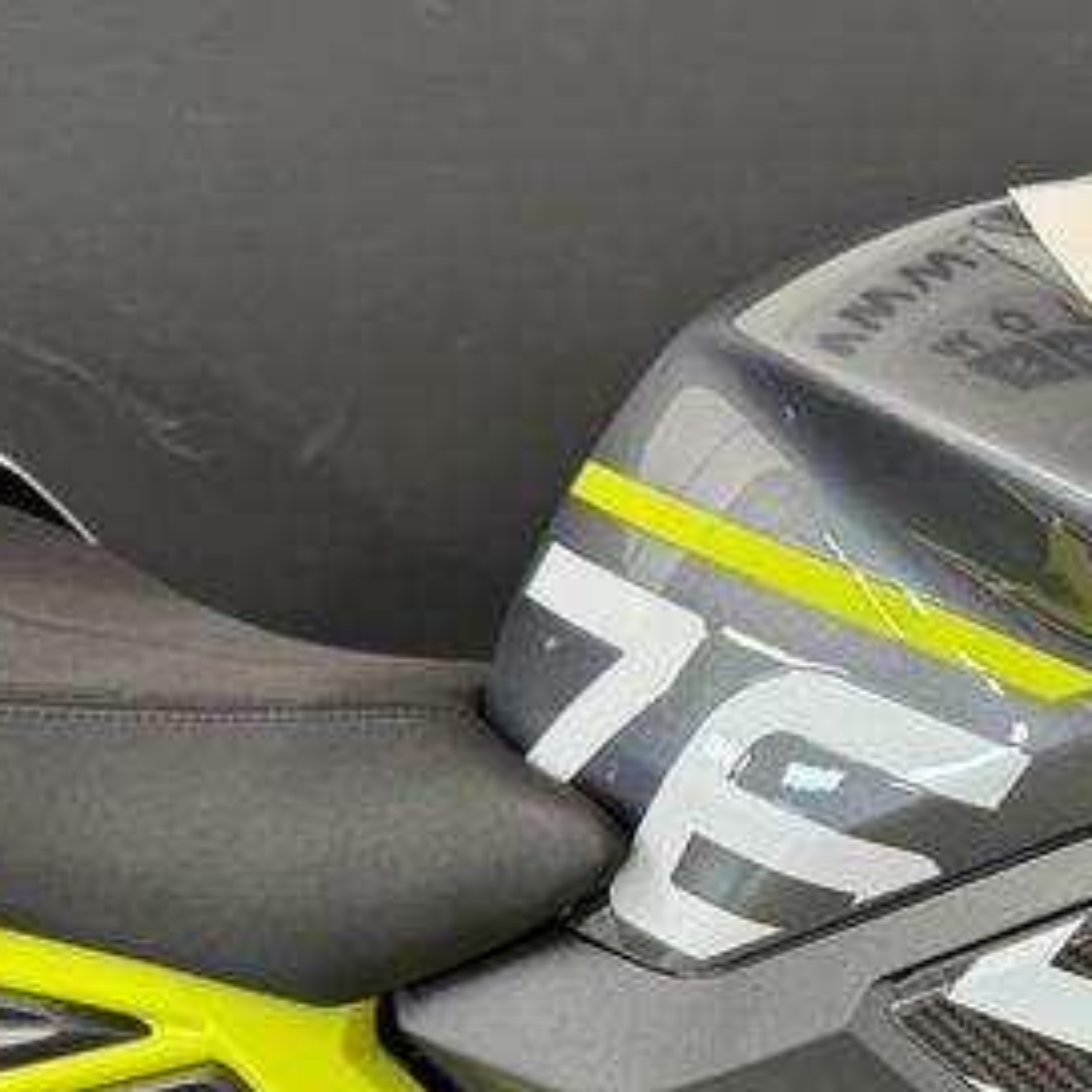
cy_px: 674
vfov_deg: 33.9
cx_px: 1228
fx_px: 1785
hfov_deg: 30.2
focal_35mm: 50
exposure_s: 1/50
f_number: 1.78
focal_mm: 6.76
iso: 160
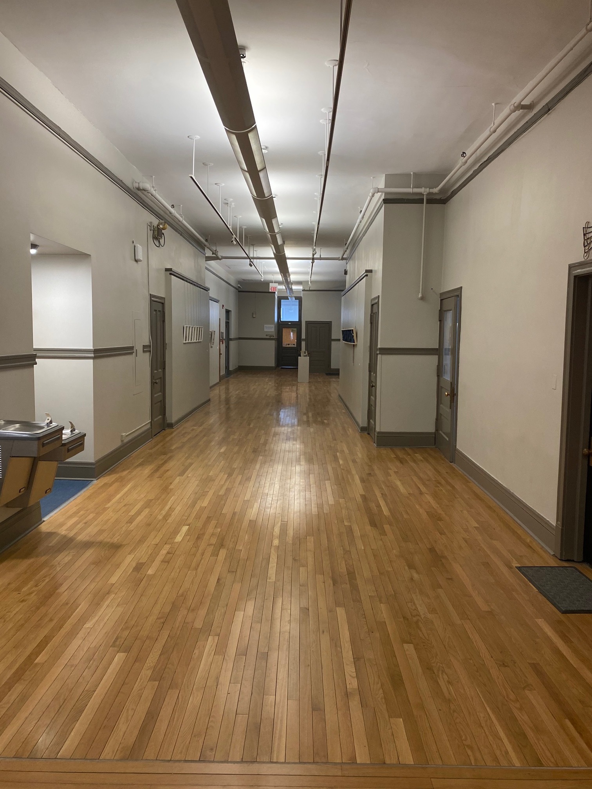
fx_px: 593
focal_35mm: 26
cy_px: 394
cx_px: 296
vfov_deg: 67.3
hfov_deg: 53.1
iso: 125
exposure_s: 1/60
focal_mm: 4.25
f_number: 1.8
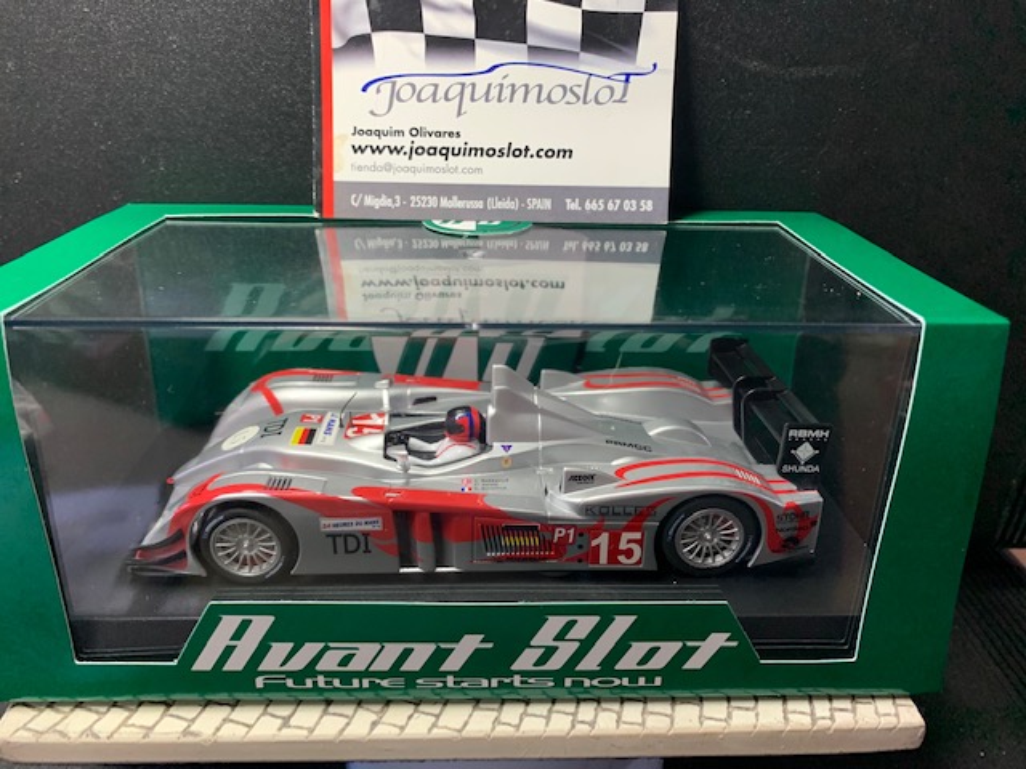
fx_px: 771
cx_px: 513
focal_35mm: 26
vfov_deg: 53.1
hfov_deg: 67.3
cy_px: 384
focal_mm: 4.25
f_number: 1.8
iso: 160
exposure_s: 1/50
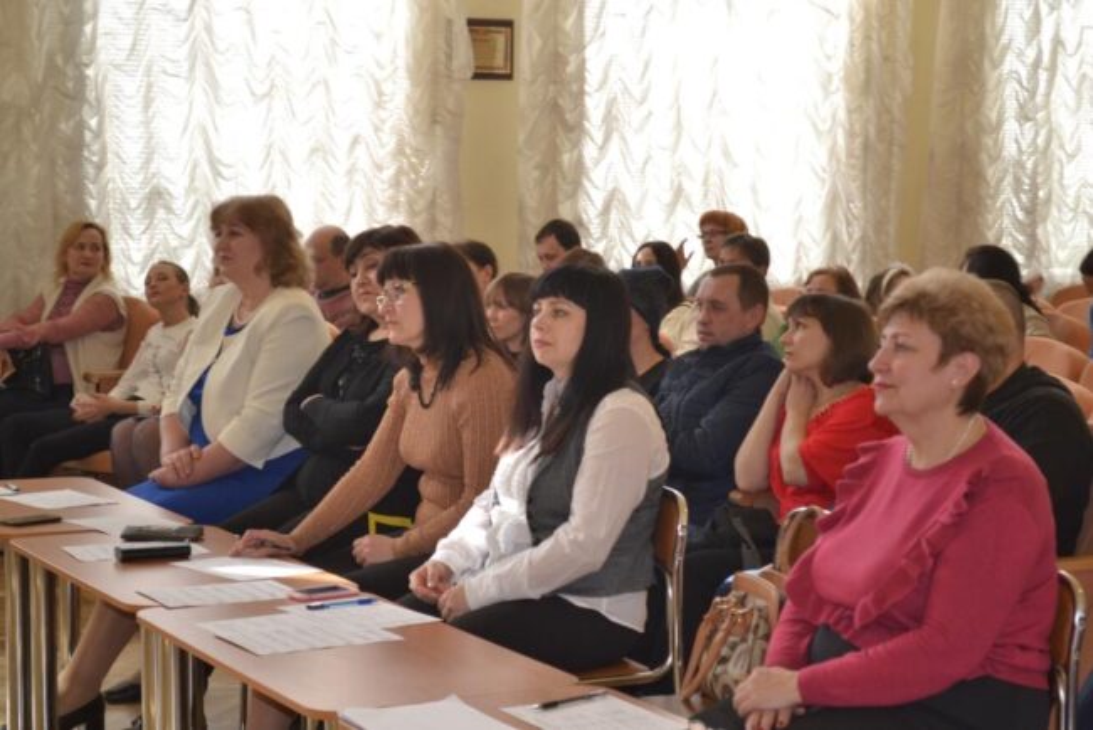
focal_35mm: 82
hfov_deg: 24.6
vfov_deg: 16.6
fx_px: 2506
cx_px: 546
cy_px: 365
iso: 160
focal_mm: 55
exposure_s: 1/30
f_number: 5.6
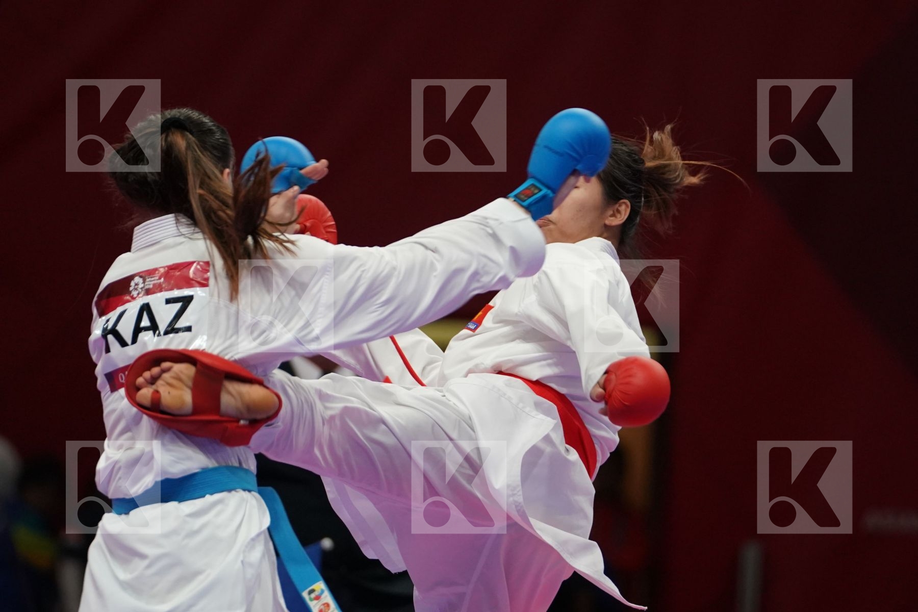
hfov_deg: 5.4
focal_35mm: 382
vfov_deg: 3.6
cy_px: 306
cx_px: 459
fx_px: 9740
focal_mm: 255
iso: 2500
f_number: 4
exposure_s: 1/1000
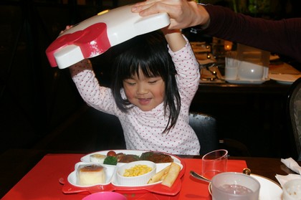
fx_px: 326
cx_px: 150
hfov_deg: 49.6
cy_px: 100
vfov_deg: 34.1
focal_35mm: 39
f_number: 5.6
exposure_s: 1/60
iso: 800
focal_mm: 26
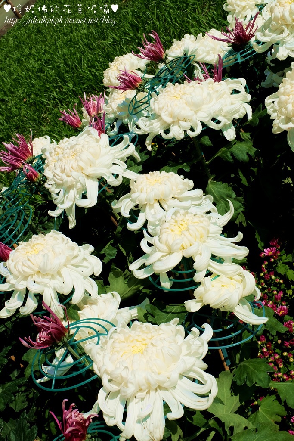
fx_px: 600
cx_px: 147
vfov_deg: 40.3
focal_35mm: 49
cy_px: 220
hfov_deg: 27.5
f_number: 18
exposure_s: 1/750
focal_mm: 32.5
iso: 800
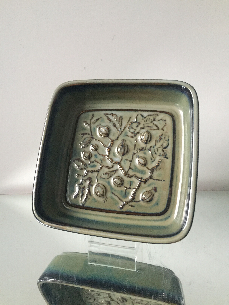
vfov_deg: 61.7
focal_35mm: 29
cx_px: 114
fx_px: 256
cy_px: 152
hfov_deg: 48.2
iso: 400
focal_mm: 4.15
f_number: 2.2
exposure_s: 1/17
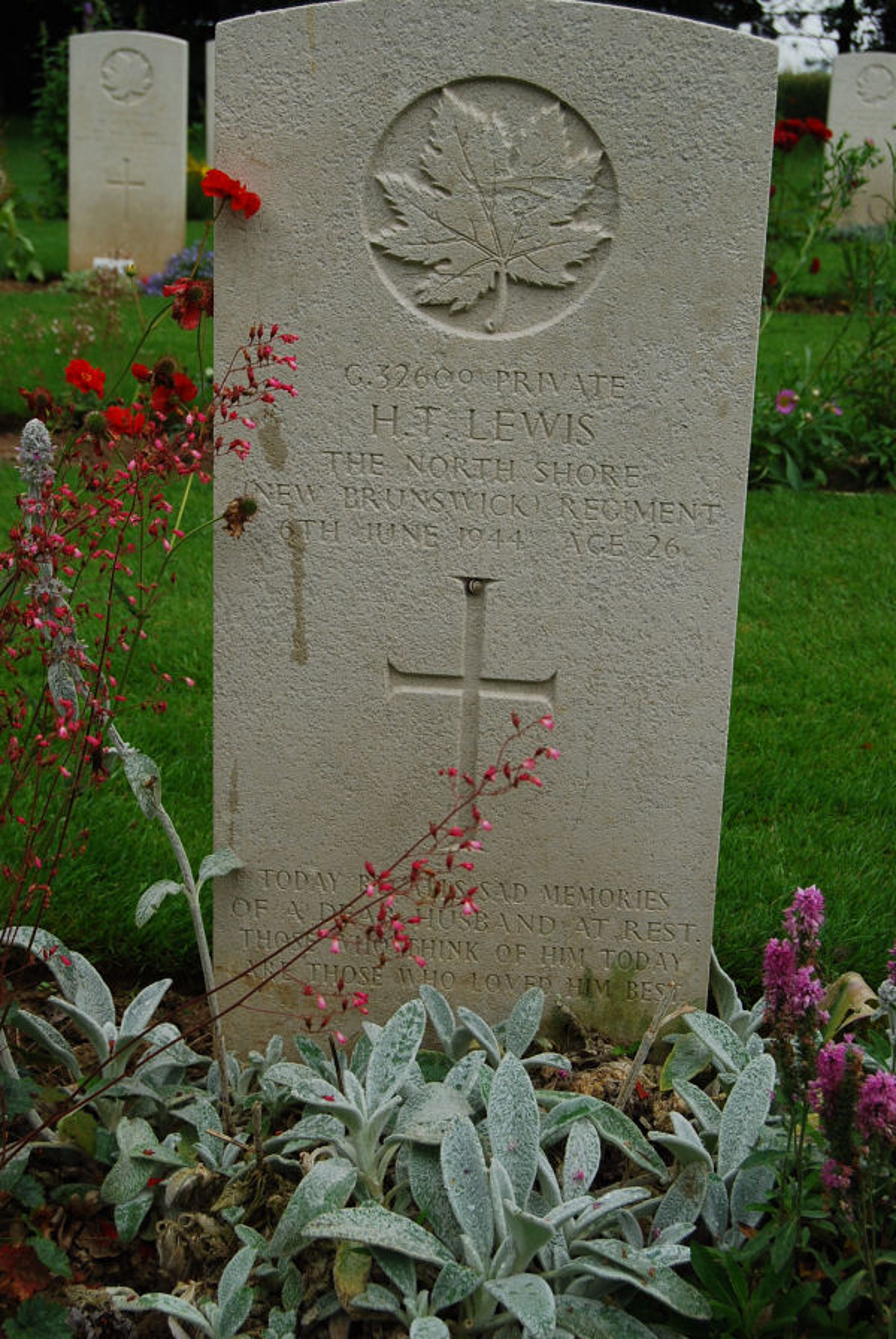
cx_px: 448
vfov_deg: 35.0
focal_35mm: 57
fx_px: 2121
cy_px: 670
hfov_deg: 23.9
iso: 200
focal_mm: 38
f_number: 7.1
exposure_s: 1/200
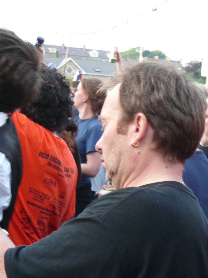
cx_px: 104
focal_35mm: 107
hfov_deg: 13.8
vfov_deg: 18.4
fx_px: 857
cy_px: 139
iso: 125
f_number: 4.7
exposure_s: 1/30
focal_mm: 14.7
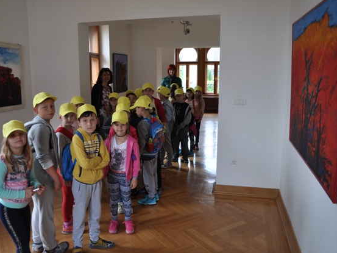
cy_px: 126
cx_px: 154
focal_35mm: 30
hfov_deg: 59.9
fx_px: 292
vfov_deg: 46.8
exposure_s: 1/125
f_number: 3.5
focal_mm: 18
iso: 360
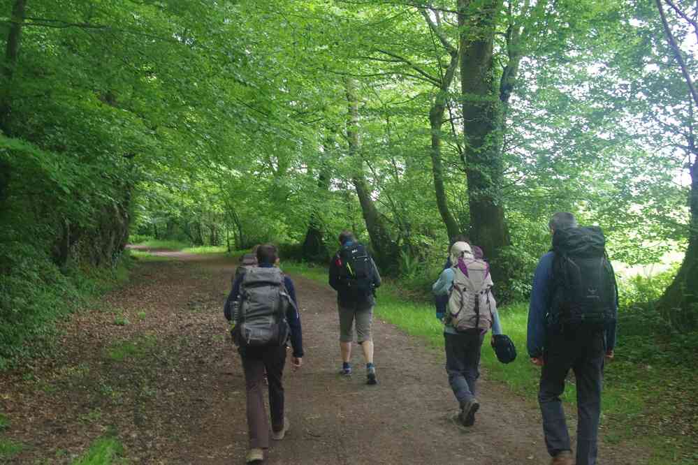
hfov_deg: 46.4
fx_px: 814
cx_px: 349
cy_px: 232
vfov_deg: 31.9
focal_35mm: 42
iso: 3200
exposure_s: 1/60
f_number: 6.3
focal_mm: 28
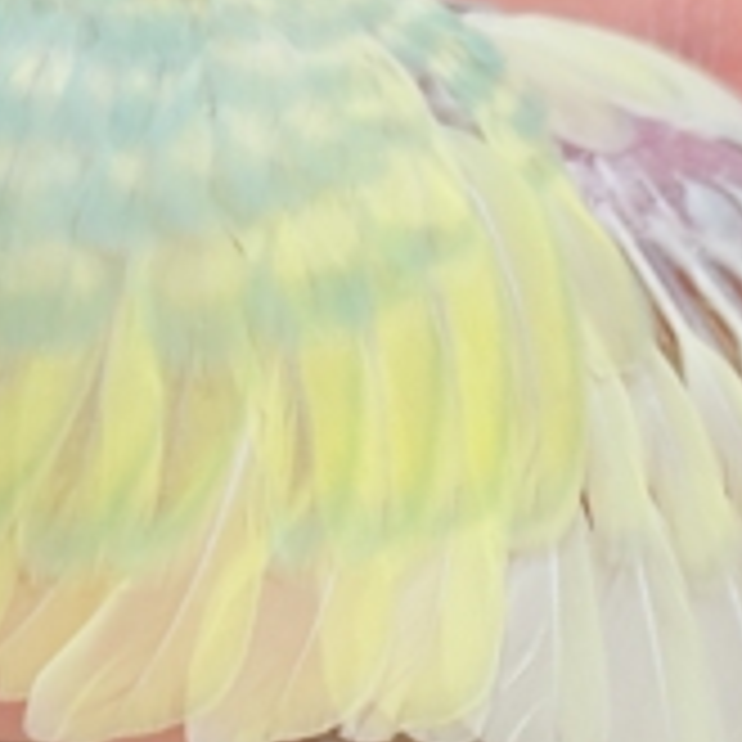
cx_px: 666
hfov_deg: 9.8
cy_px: 836
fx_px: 4317
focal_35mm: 178
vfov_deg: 9.7
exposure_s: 1/50
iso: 32
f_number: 1.6
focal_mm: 5.96
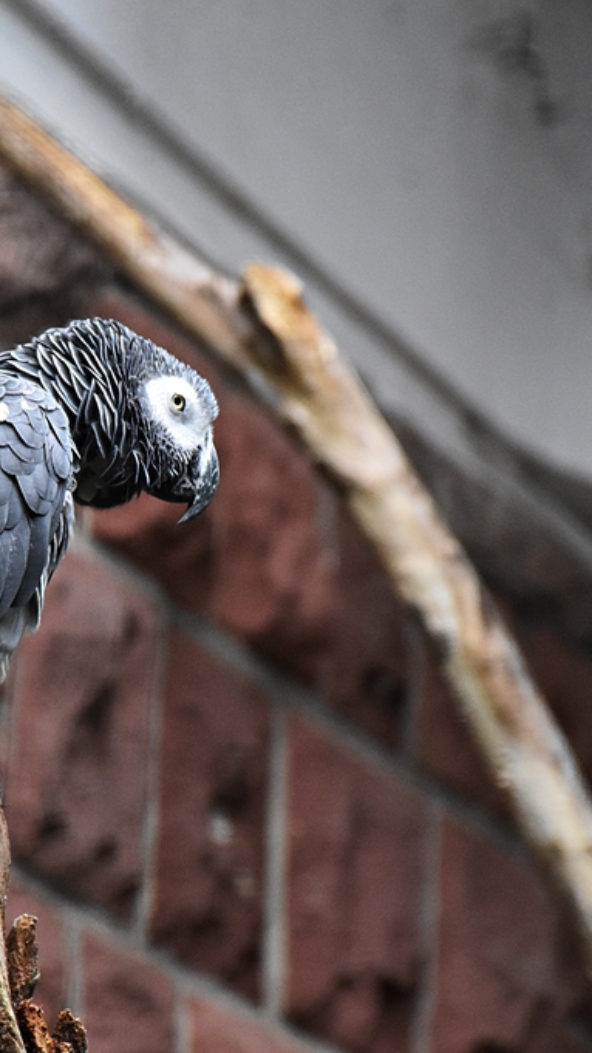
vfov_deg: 6.5
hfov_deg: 3.7
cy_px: 526
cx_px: 87
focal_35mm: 331
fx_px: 9238
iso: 2800
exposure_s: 1/500
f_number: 5.6
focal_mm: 140
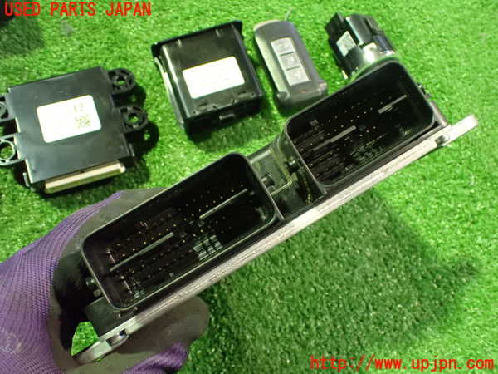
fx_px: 432
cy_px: 187
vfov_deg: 46.8
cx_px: 249
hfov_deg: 60.0
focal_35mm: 30
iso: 1250
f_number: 2.3
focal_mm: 5.4
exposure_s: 1/30
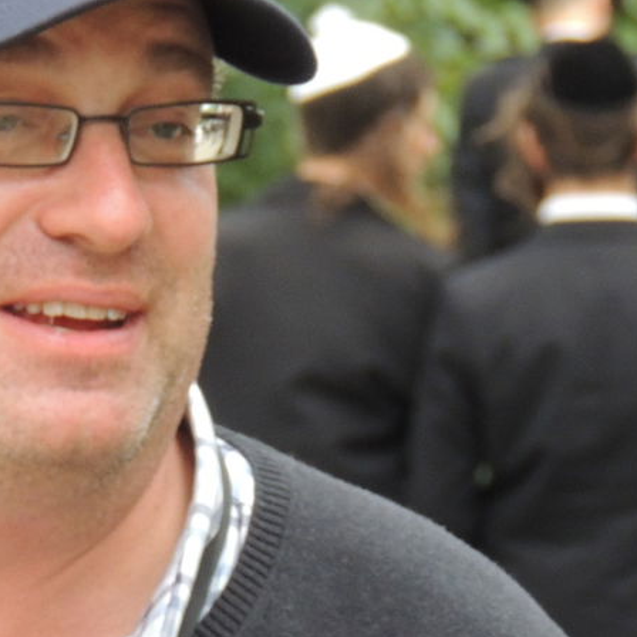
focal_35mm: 552
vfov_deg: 3.2
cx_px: 11
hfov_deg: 3.2
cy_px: 400
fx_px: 11492
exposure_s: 1/125
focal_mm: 35.6
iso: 400
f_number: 4.6
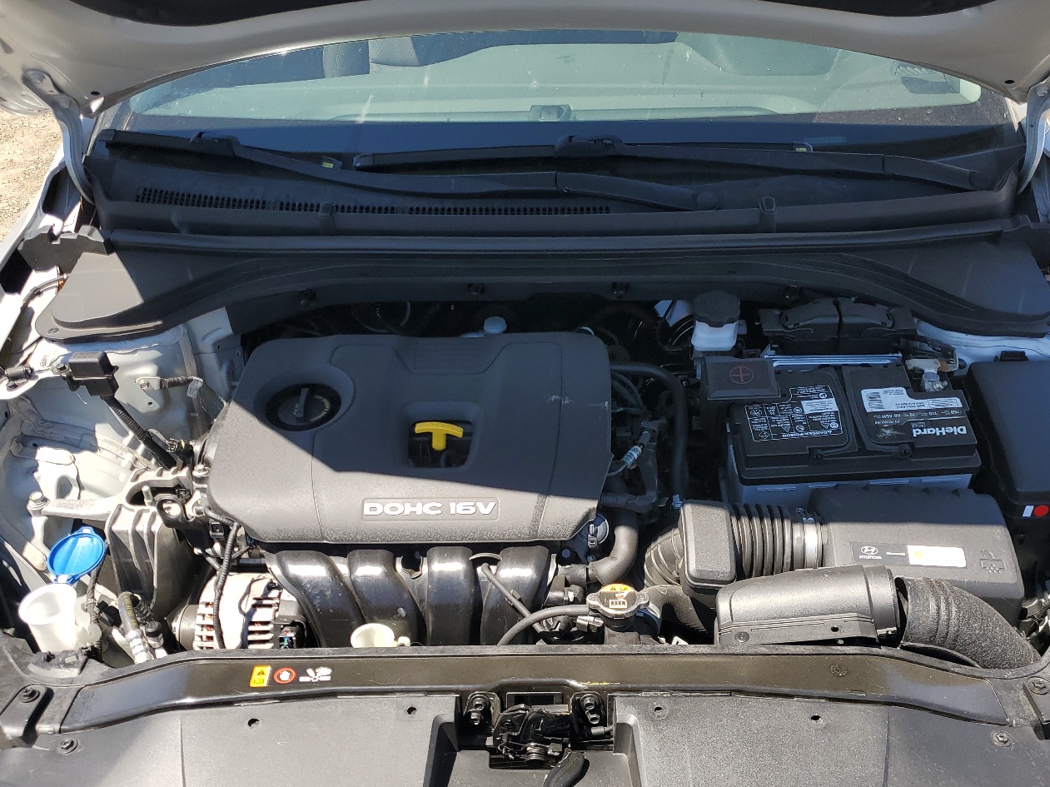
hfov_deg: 55.3
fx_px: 1001
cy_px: 435
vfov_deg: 42.9
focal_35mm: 33
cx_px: 549
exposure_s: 1/1250
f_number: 1.5
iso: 50
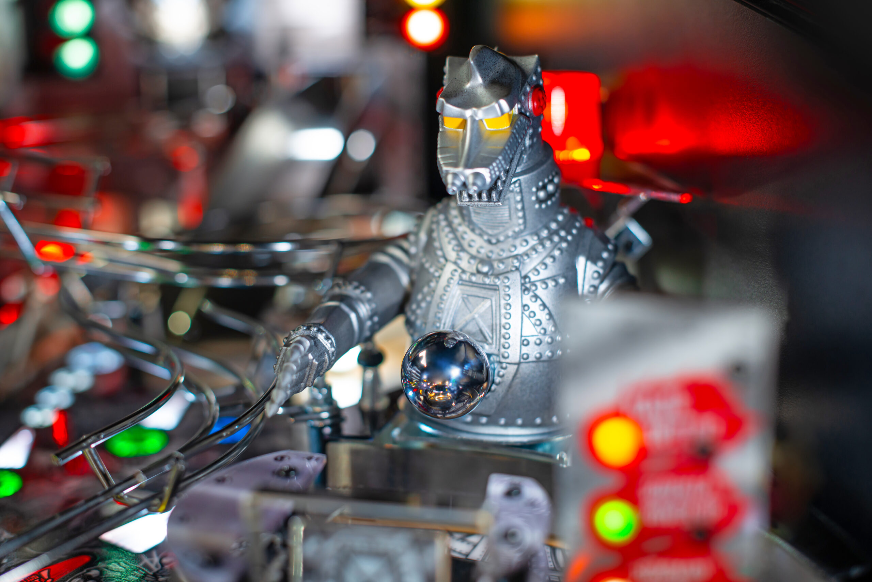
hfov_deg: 39.6
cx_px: 436
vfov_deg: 27.0
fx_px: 1212
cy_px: 291
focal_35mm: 50
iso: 320
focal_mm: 50
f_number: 2.8
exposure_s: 1/100
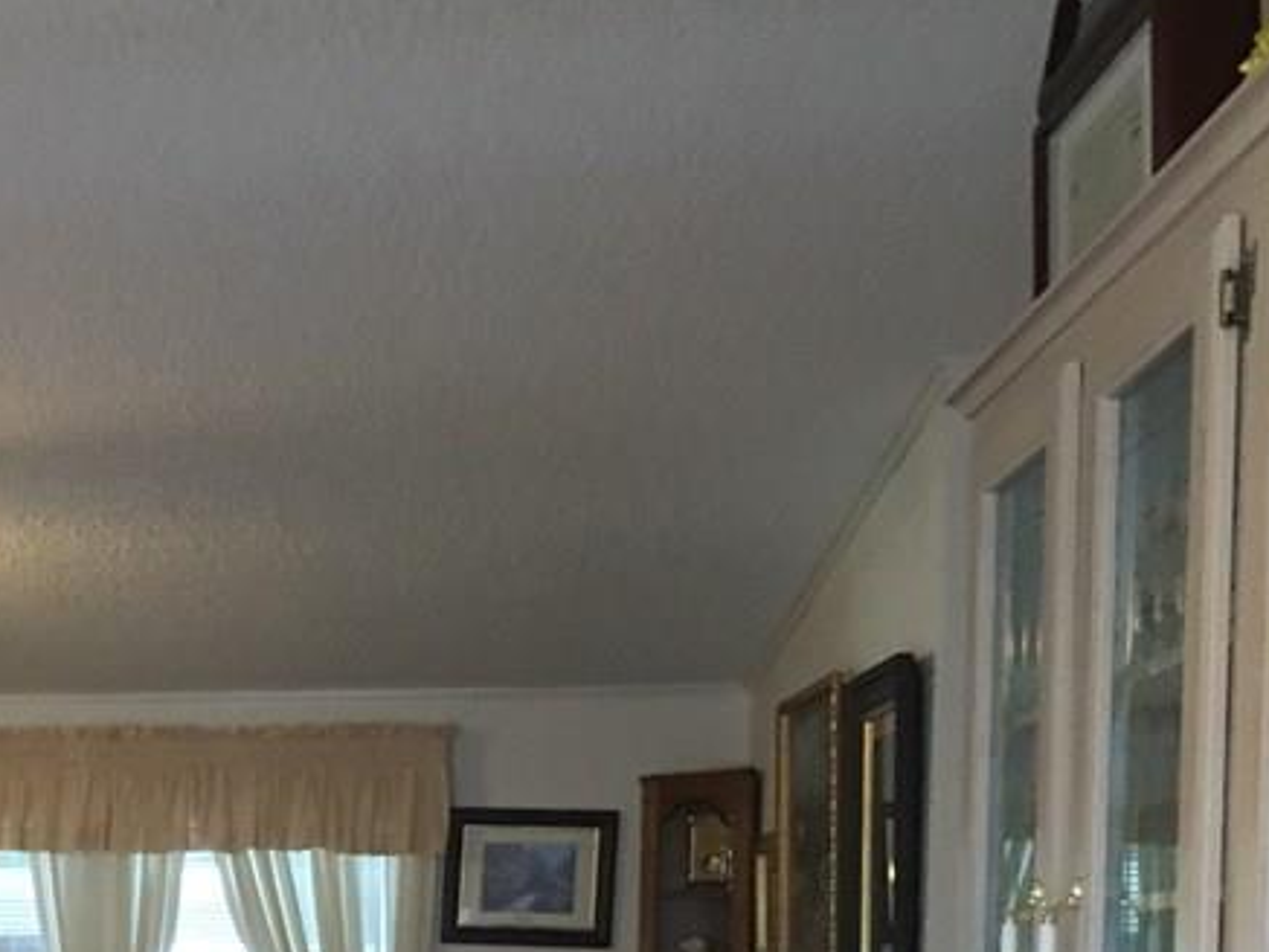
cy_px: 1083
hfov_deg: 25.9
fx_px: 2494
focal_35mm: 68
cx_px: -209
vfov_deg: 20.5
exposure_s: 1/30
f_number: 2.2
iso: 160
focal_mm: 4.15
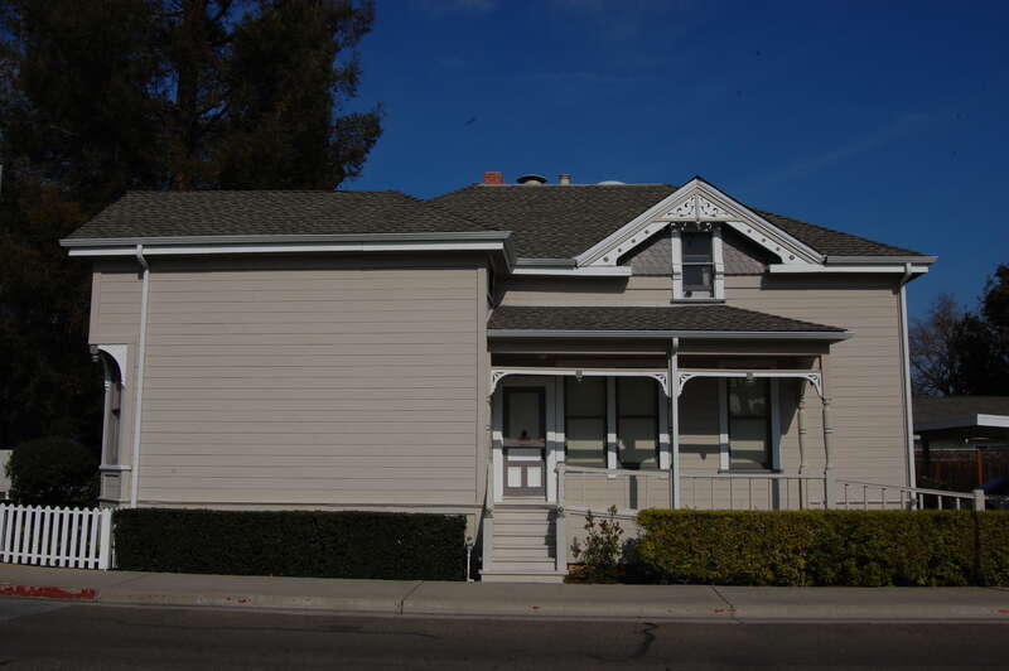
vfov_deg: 43.5
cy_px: 336
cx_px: 504
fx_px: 840
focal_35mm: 30
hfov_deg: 62.0
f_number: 20
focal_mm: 20
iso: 200
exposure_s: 1/250
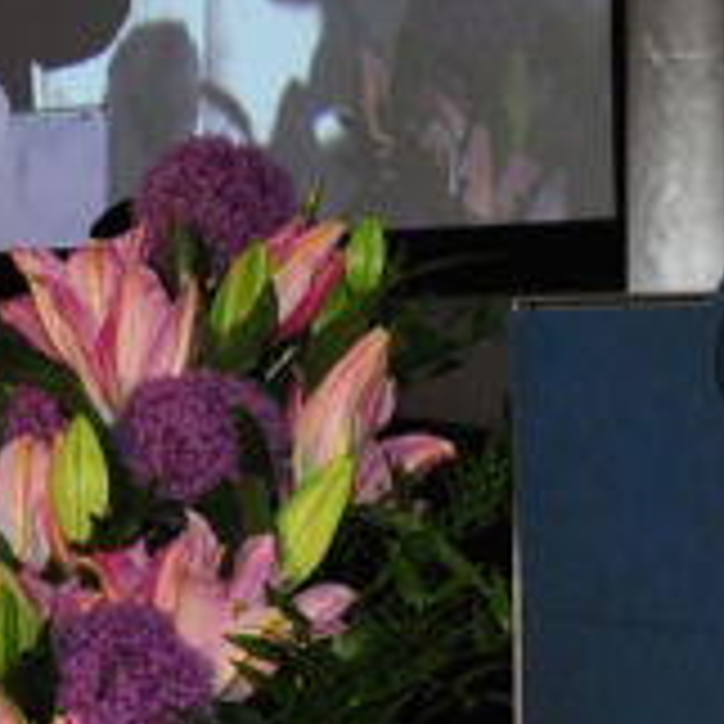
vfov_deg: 13.4
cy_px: 369
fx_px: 3076
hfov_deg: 13.4
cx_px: 148
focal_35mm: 130
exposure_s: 1/60
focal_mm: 24
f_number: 6.3
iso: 640
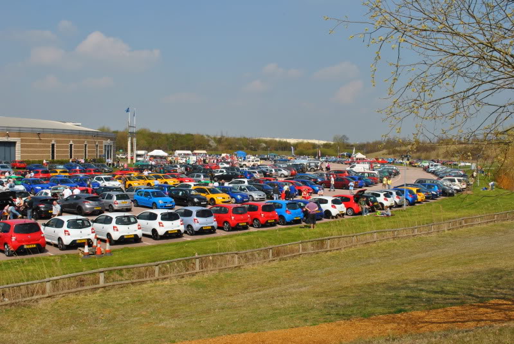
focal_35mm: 39
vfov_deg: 34.3
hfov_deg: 49.5
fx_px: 558
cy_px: 172
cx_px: 257
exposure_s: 1/320
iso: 100
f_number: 9
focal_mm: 26
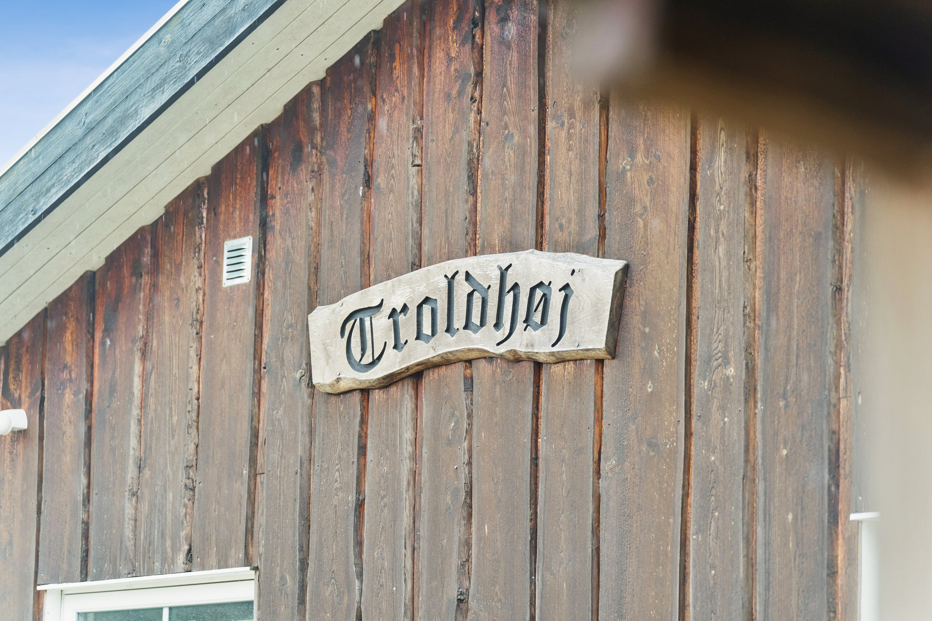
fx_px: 2433
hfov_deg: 21.7
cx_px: 466
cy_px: 310
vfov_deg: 14.6
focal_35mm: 94
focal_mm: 94
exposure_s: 1/320
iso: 640
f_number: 2.8
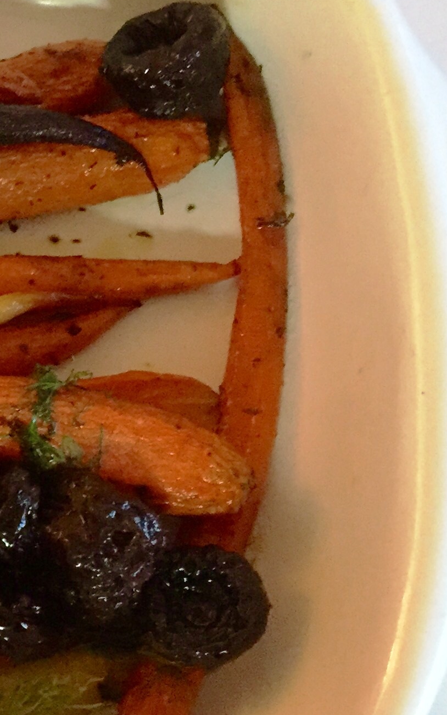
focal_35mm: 77
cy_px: 383
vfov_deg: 26.8
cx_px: -325
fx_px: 1501
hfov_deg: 15.0
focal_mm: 4.15
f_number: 2.2
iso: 500
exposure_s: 1/15
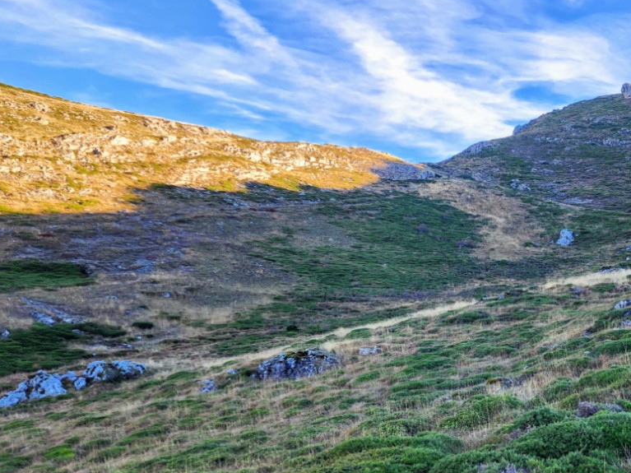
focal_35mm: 42
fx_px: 765
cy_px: 227
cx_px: 510
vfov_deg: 34.3
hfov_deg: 42.7
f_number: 1.8
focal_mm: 6.4
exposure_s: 1/208
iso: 12
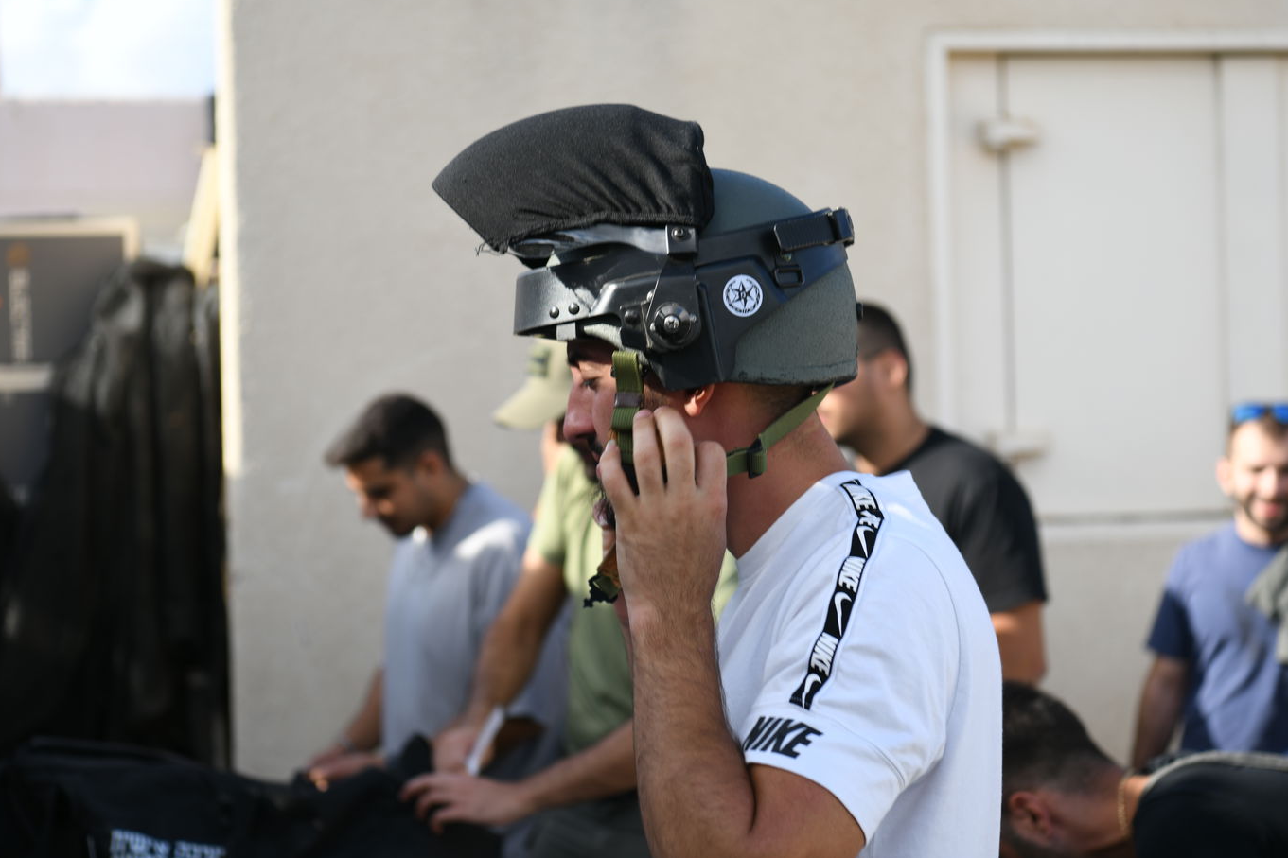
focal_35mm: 72
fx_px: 2576
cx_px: 636
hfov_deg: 28.1
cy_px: 420
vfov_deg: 18.9
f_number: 4
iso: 64
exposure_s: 1/250
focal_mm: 70
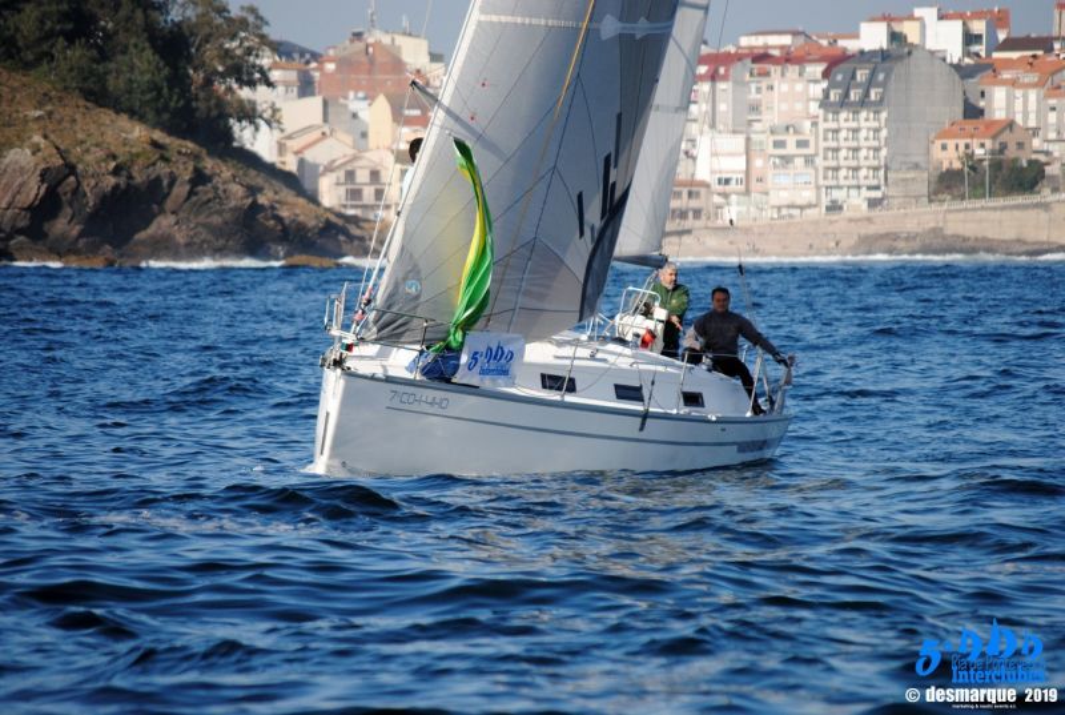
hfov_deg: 8.6
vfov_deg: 5.8
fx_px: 7114
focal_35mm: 240
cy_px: 358
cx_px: 532
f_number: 5.3
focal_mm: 160
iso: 200
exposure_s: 1/1000
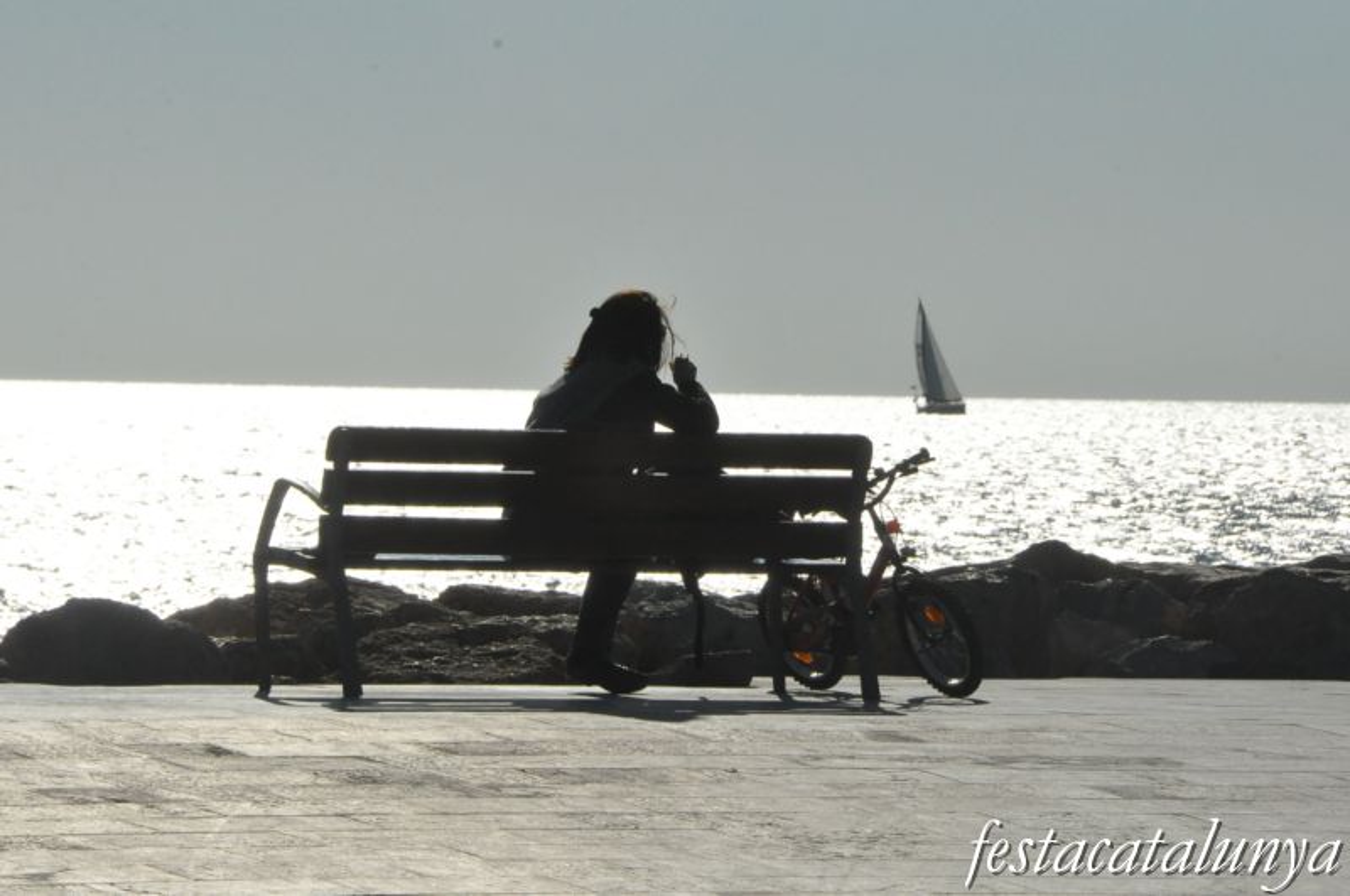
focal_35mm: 300
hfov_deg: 6.9
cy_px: 448
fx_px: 11234
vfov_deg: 4.6
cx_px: 675
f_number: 18
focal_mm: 200
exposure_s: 1/4000
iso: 1600
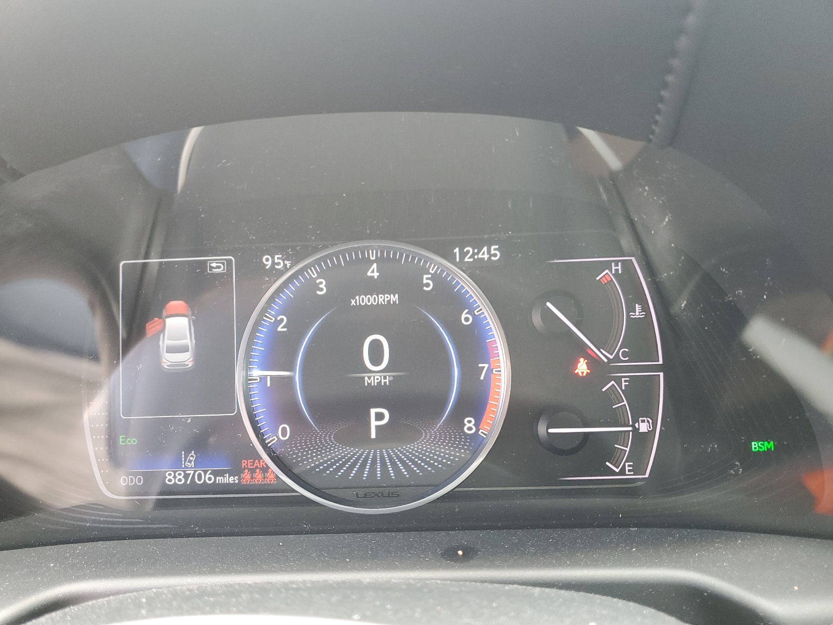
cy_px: 312
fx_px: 626
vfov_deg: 53.1
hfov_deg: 67.3
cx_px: 416
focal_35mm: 26
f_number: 1.5
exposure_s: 1/60.2
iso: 112
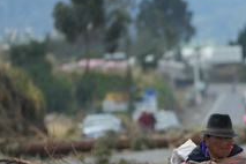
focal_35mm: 564
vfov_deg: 2.4
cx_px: 275
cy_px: 168
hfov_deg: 3.7
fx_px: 3854
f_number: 5.6
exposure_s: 1/3200
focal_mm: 235
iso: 1250
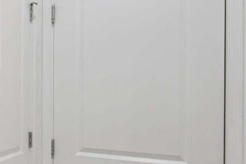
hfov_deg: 43.1
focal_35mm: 38
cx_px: -3
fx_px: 260
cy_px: 111
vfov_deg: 34.7
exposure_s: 1/10
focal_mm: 16
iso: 400
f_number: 8
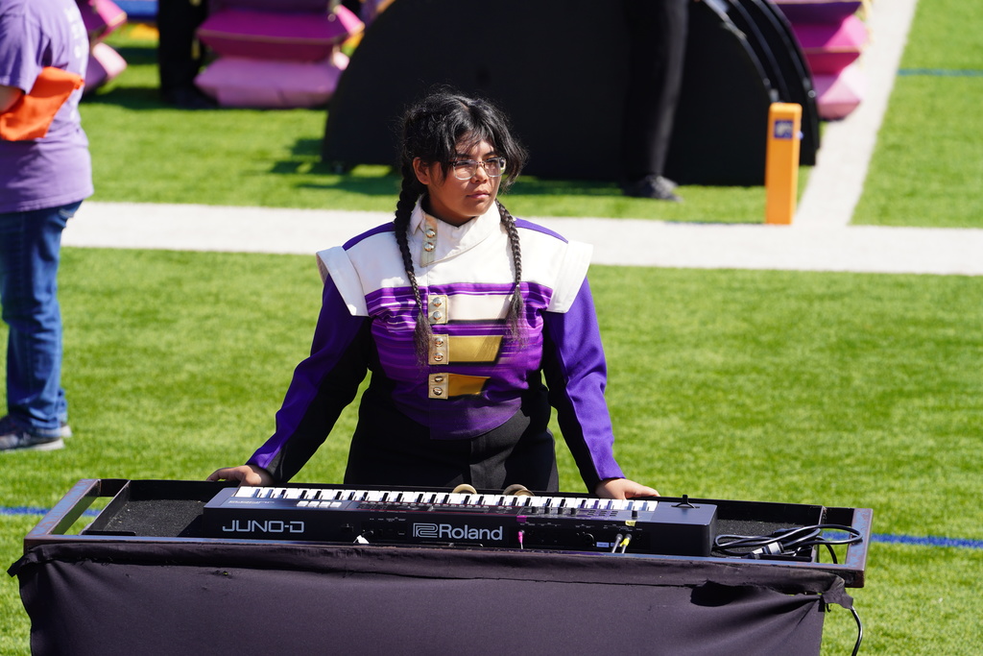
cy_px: 328
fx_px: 5407
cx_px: 492
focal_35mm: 198
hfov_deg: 10.4
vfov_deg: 6.9
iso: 100
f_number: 6.3
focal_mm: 198
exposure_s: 1/320
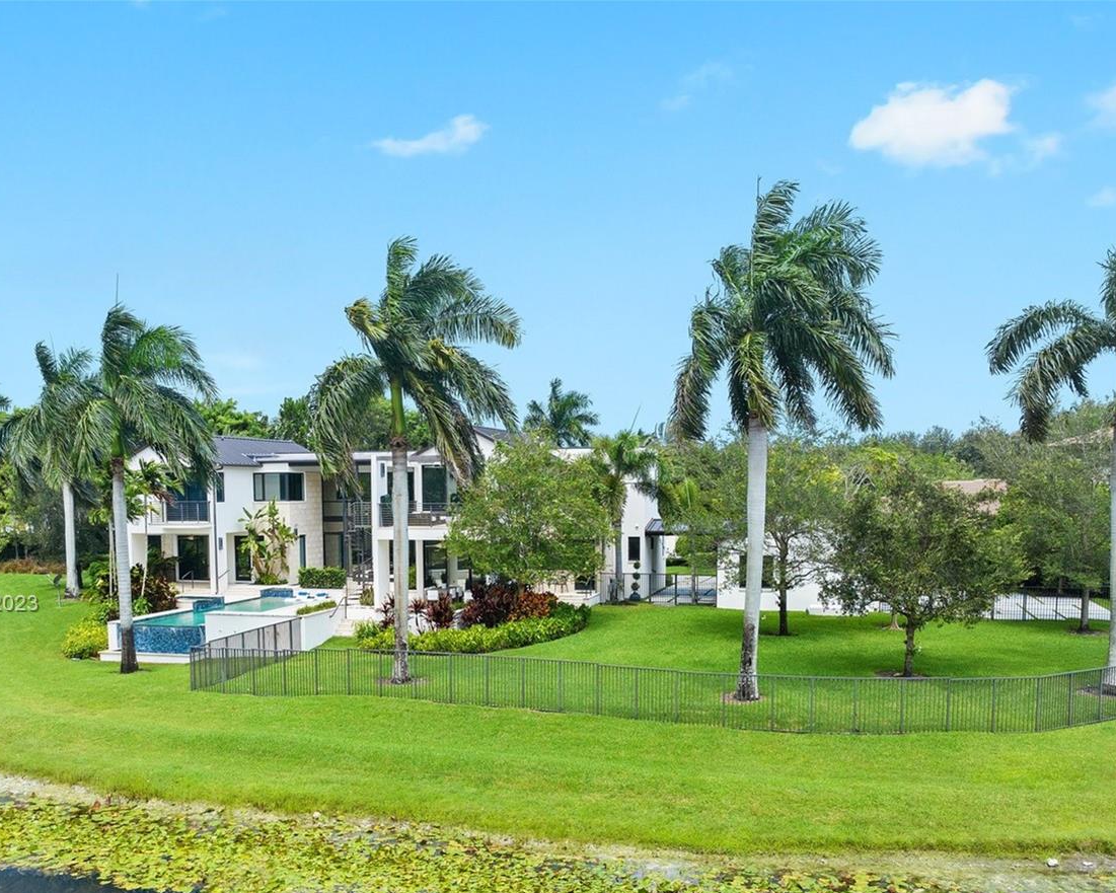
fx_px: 1123
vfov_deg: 42.7
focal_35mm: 34
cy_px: 606
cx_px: 525
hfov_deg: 52.8
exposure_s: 1/1000
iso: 160
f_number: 2.8
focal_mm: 12.29
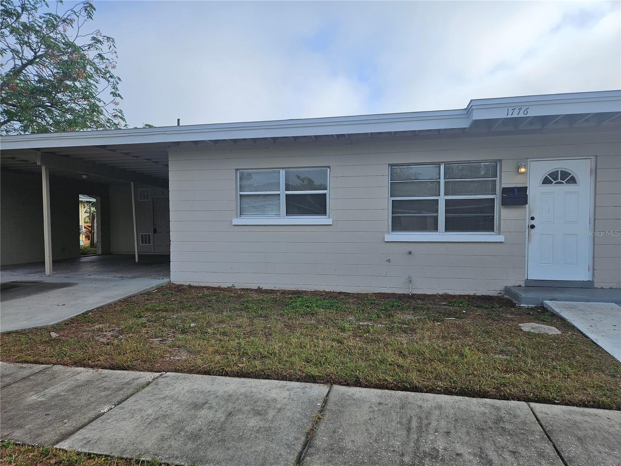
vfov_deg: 58.9
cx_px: 310
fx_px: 413
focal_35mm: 23
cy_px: 233
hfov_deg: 73.9
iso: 25
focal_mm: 5.4
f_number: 1.8
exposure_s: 1/1910
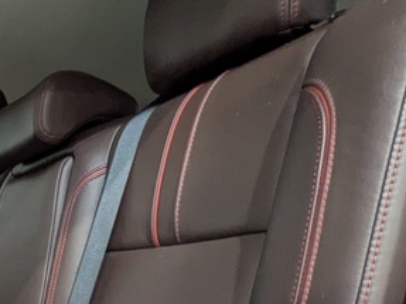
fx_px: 586
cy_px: 355
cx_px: -175
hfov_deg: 28.1
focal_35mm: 50
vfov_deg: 26.2
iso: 109
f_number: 2.2
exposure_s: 1/25
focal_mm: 1.83
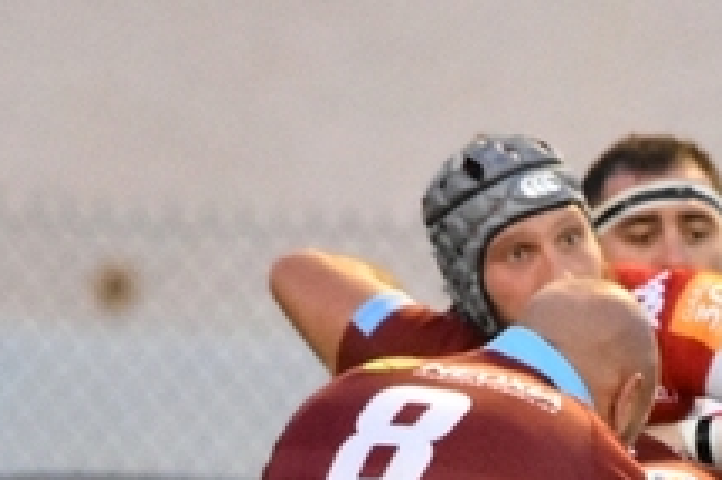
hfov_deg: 0.9
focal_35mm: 2233
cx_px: 1125
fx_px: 44749
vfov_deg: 0.6
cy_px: 759
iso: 6400
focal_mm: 400
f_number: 5.6
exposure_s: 1/500
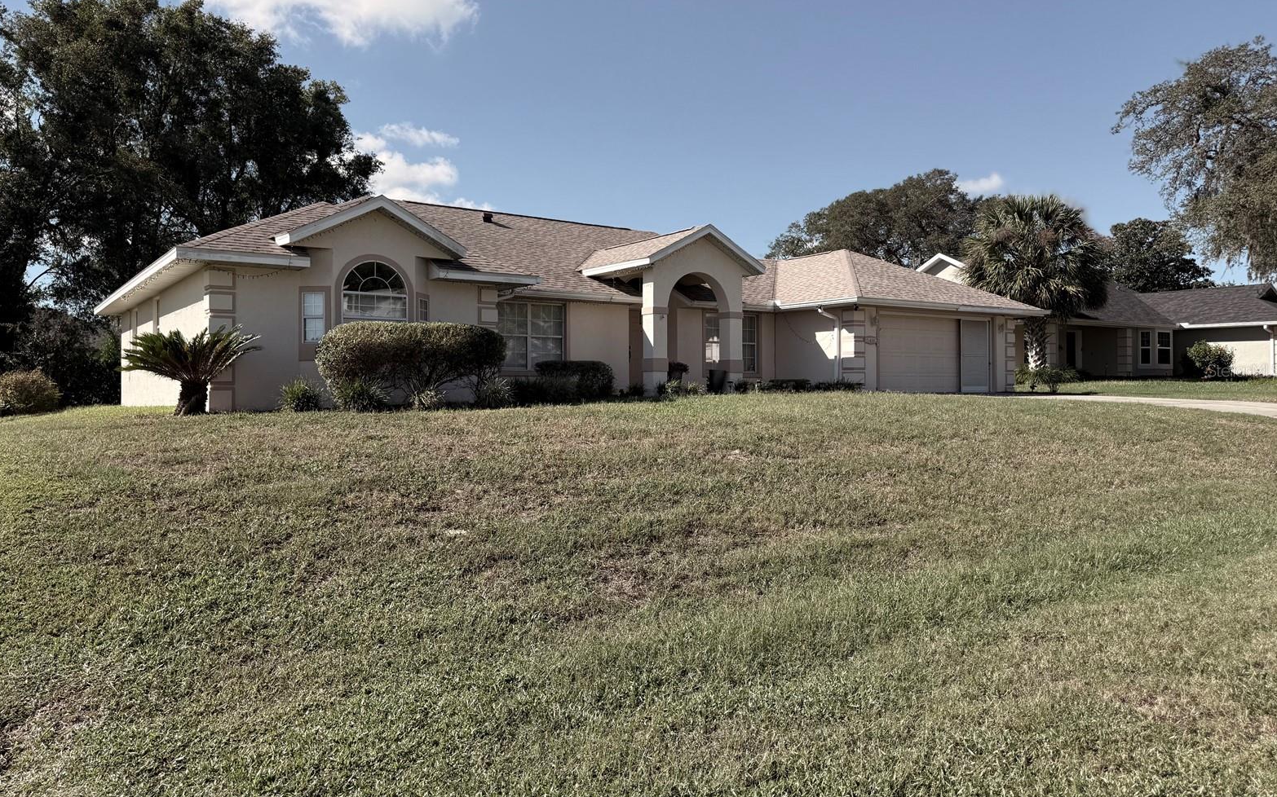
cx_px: 632
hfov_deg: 70.4
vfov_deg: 47.5
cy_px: 370
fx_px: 905
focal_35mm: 26
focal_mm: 6.76
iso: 80
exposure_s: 1/3584
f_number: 1.78
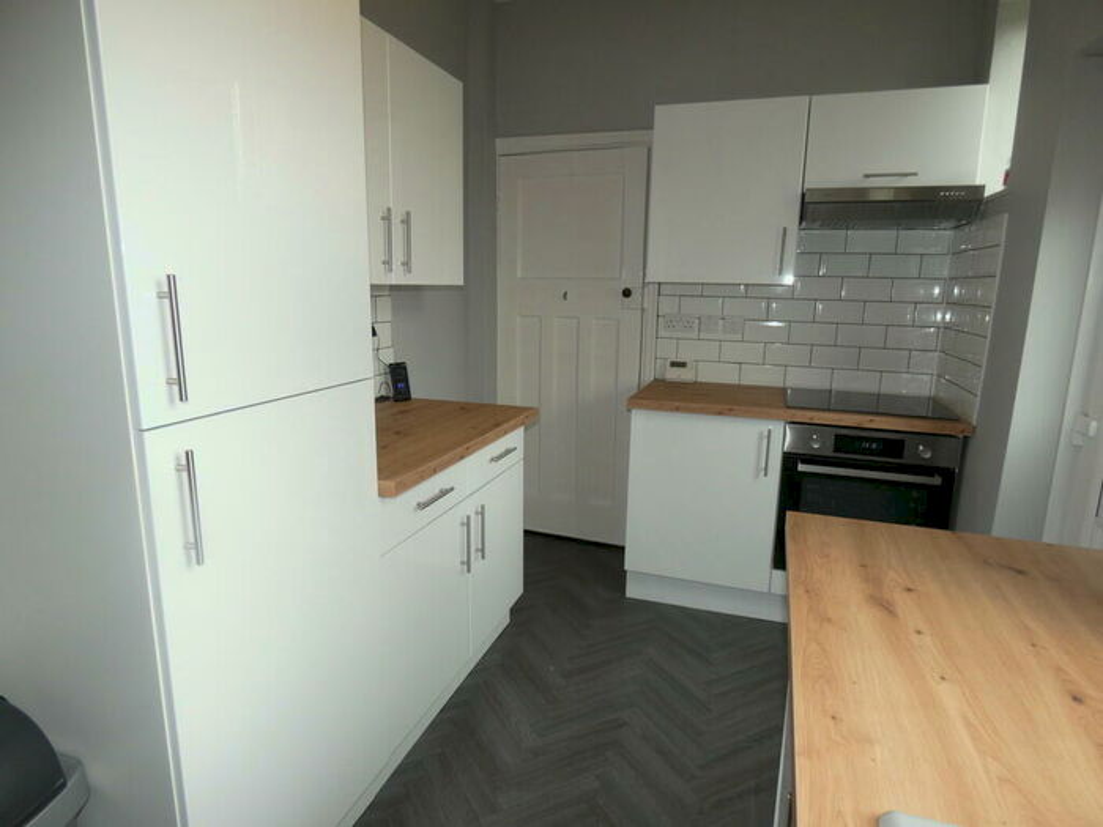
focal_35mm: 20
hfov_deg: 81.7
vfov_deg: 66.0
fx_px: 637
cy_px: 414
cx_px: 552
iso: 100
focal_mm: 3.6
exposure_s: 1/60
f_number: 2.8
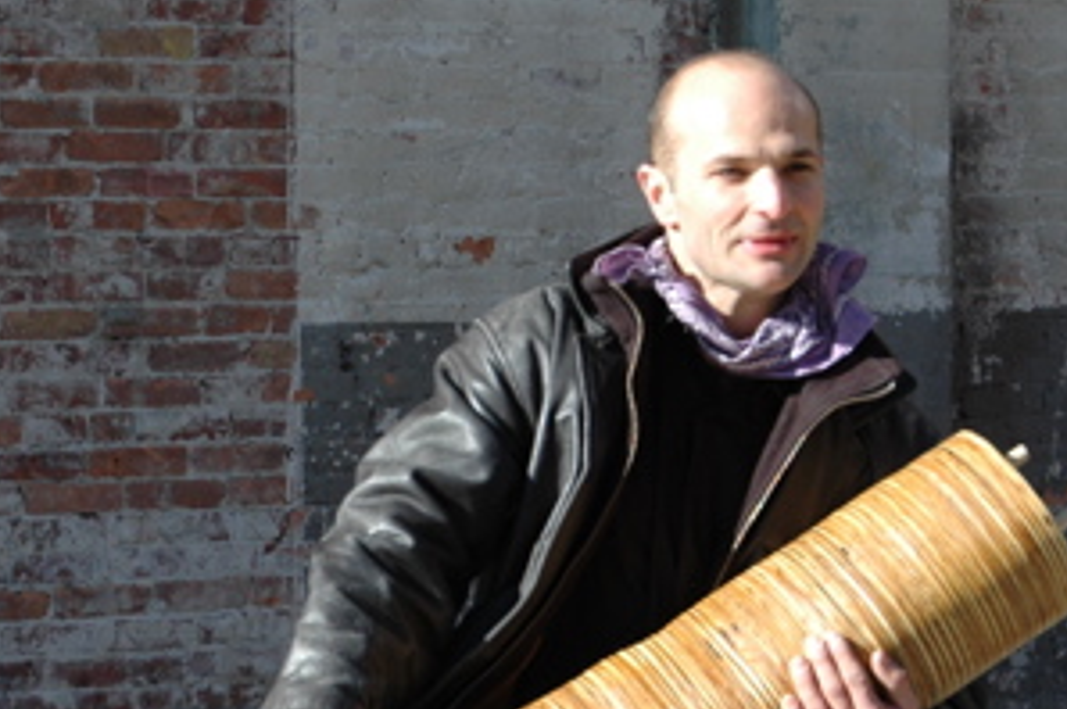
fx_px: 5003
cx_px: 158
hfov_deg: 12.1
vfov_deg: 8.1
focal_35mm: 169
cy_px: 514
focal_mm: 48
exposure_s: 1/200
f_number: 7.1
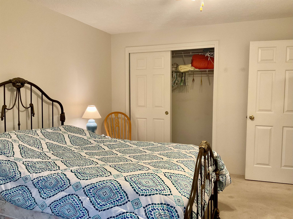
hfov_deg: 61.7
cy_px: 110
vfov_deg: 48.2
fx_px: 245
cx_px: 146
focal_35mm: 29
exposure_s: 1/60
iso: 100
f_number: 1.8
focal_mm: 3
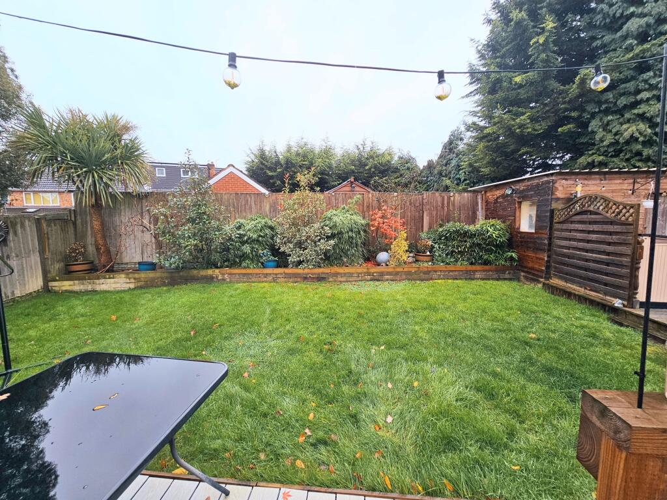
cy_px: 250
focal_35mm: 13
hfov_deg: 106.2
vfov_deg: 89.9
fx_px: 250
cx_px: 334
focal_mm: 2.2
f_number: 2.2
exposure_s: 1/185
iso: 50
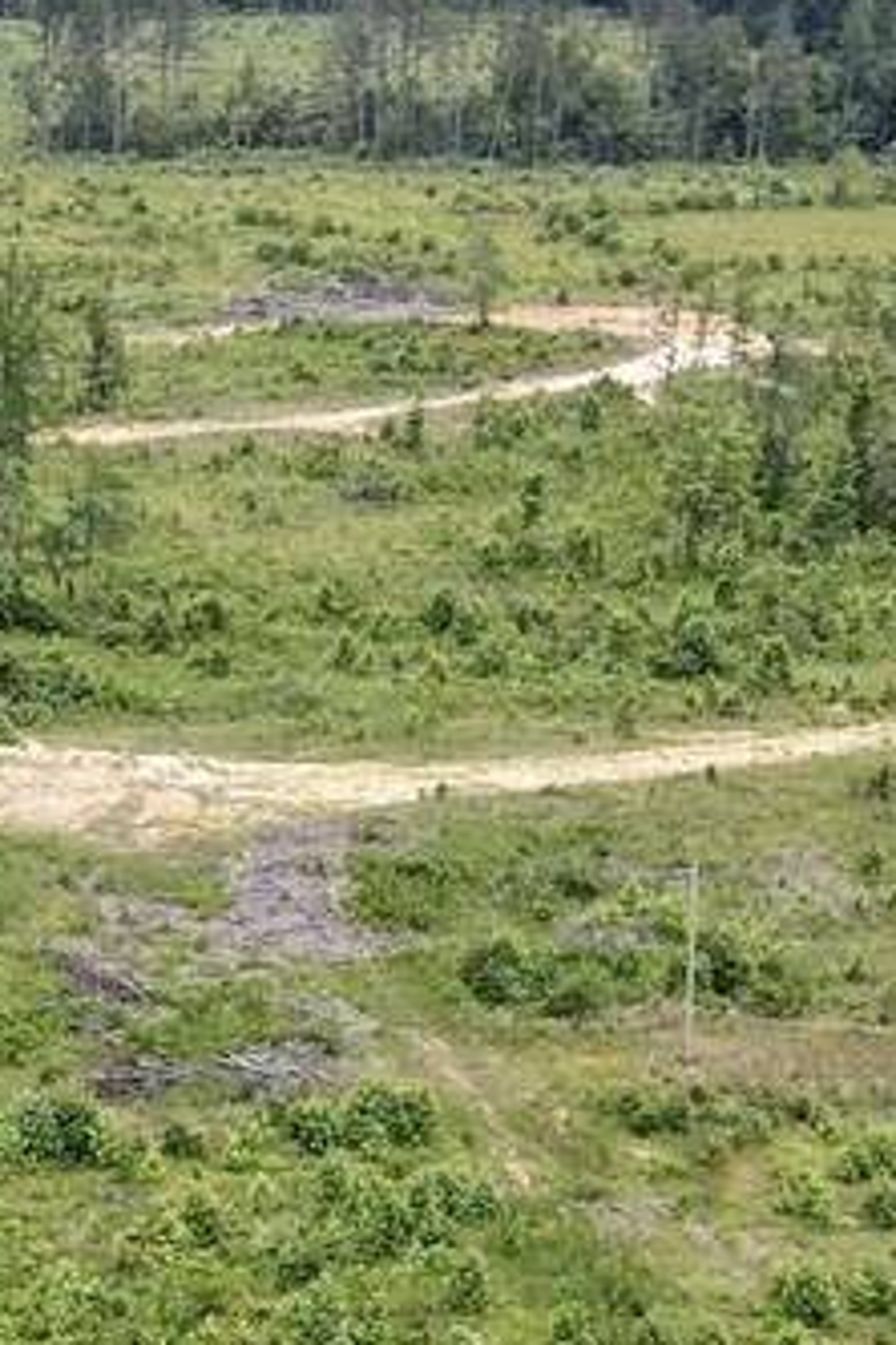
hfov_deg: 13.8
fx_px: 3584
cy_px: 1305
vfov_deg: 20.6
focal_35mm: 96
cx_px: -222
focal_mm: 4.5
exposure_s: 1/500
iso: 100
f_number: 2.8
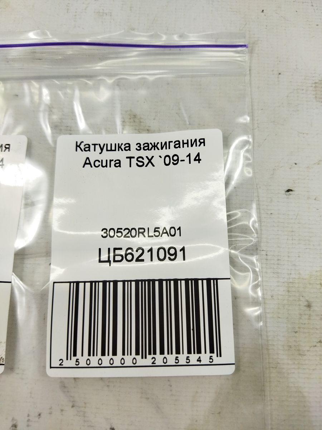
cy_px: 215
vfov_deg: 65.3
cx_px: 161
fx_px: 335
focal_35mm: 27
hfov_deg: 51.4
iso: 100
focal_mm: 4.71
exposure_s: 1/191
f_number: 1.79
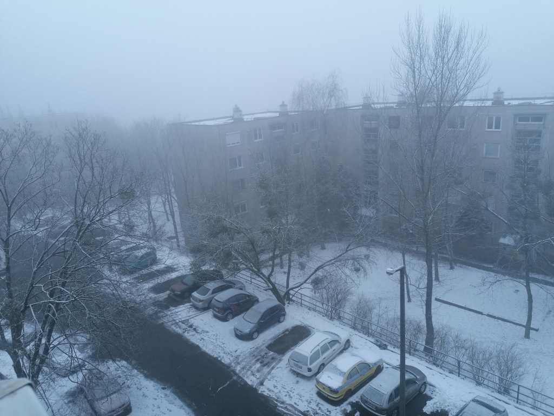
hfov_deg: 65.3
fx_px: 432
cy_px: 208
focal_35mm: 27
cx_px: 277
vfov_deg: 51.4
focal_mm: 4.75
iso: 64
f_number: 1.8
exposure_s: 1/100
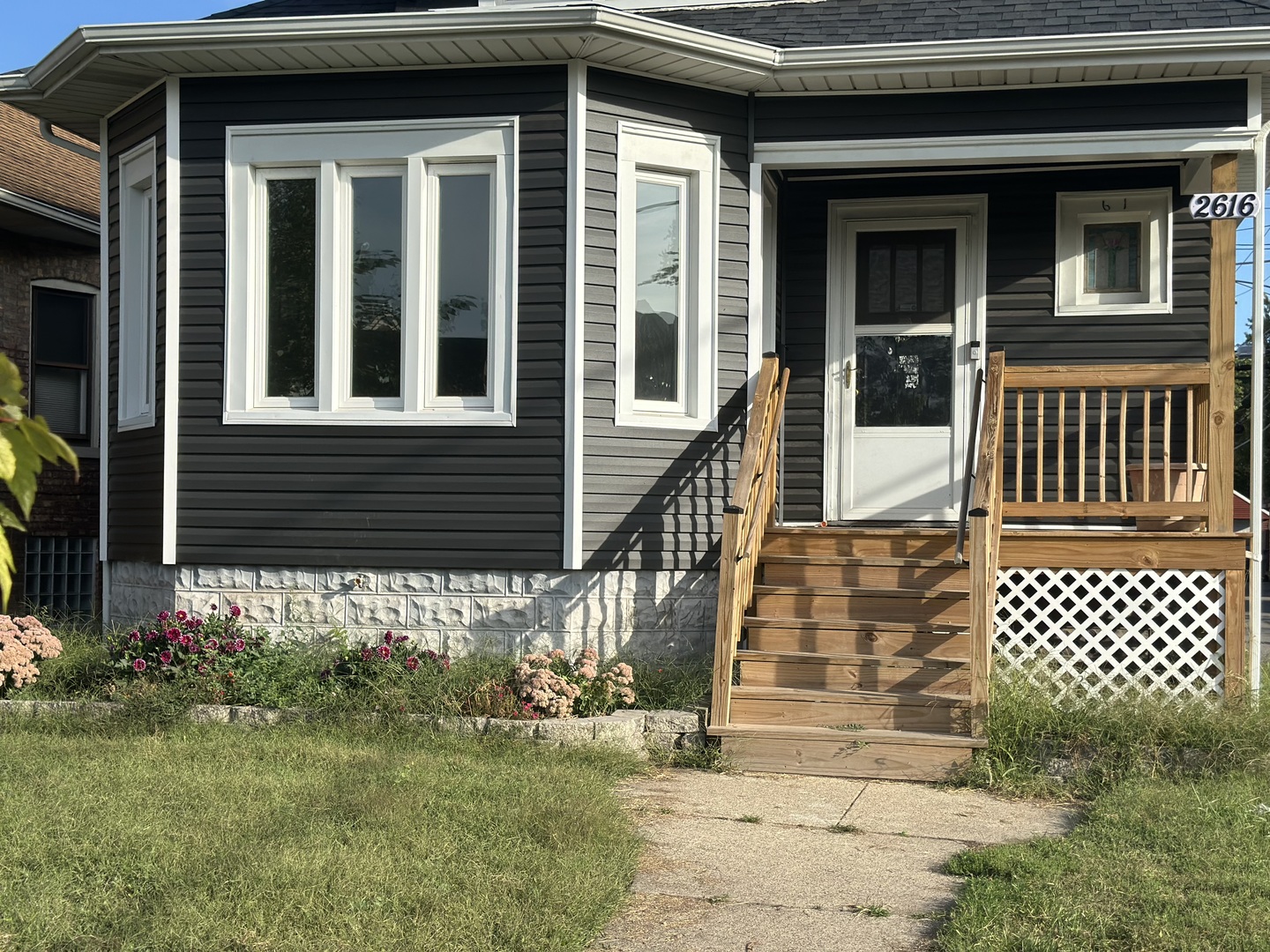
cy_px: 476
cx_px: 635
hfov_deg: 39.7
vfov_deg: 30.3
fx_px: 1761
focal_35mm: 48
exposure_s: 1/3731
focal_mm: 6.86
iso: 80
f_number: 1.78
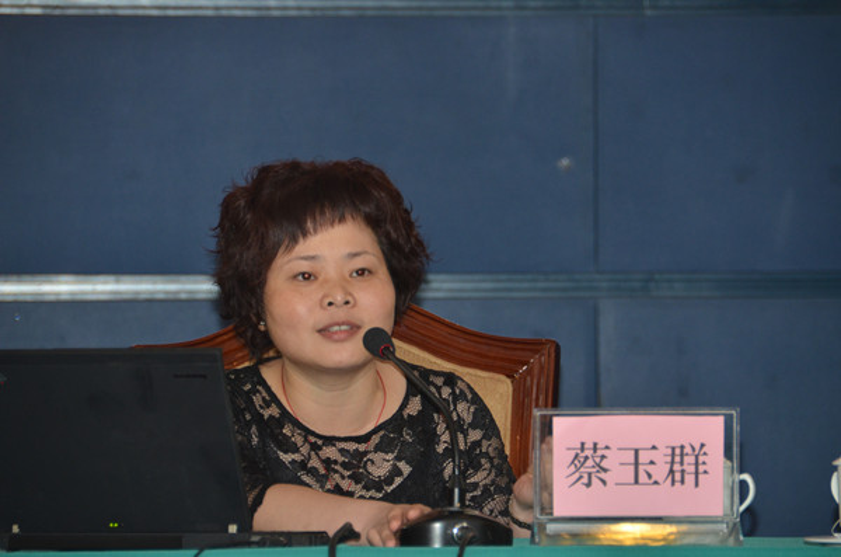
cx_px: 420
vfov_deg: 4.6
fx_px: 6992
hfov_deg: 6.9
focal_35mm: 300
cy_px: 278
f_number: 5.6
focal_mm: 200
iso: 800
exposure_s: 1/60
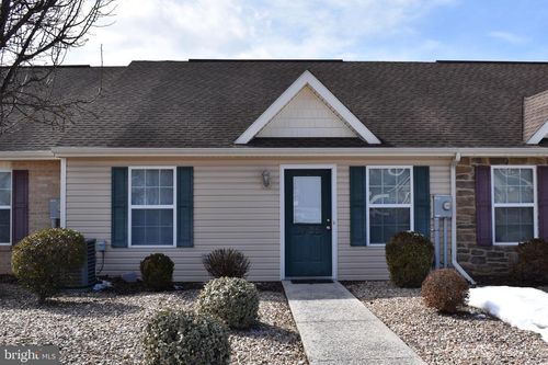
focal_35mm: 36
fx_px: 548
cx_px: 274
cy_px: 182
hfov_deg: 53.1
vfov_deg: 36.8
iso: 200
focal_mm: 24
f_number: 10
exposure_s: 1/400
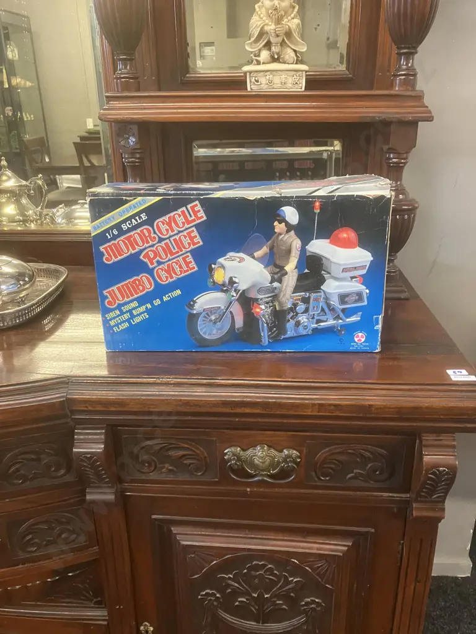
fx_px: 513
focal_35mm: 28
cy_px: 317
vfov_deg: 63.4
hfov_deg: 49.7
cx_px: 238
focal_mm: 3.99
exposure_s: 1/33
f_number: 1.8
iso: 250
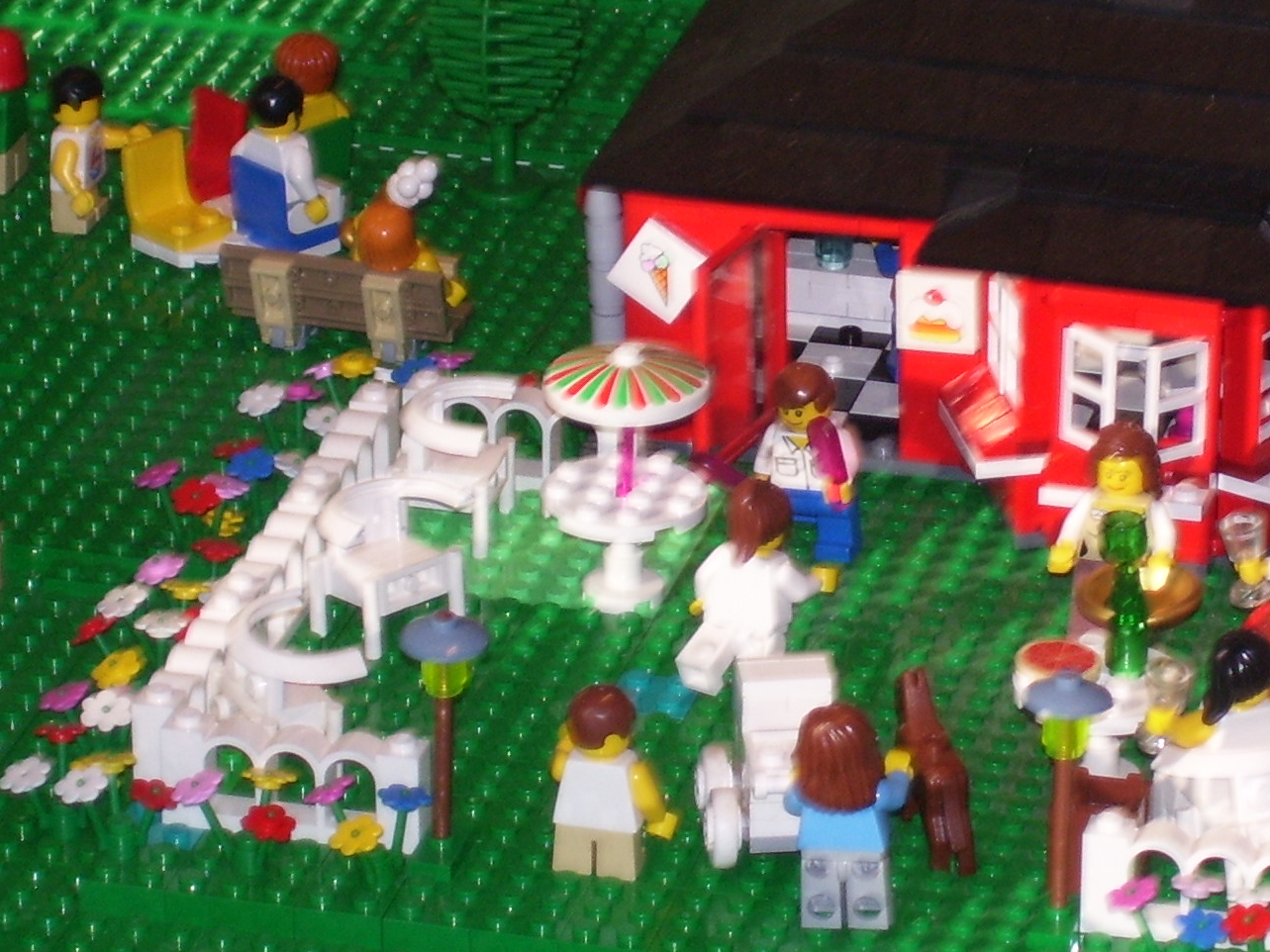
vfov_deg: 7.7
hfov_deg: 10.2
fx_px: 7117
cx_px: 963
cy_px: 369
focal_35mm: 194
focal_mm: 18
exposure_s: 1/90
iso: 100
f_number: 4.6
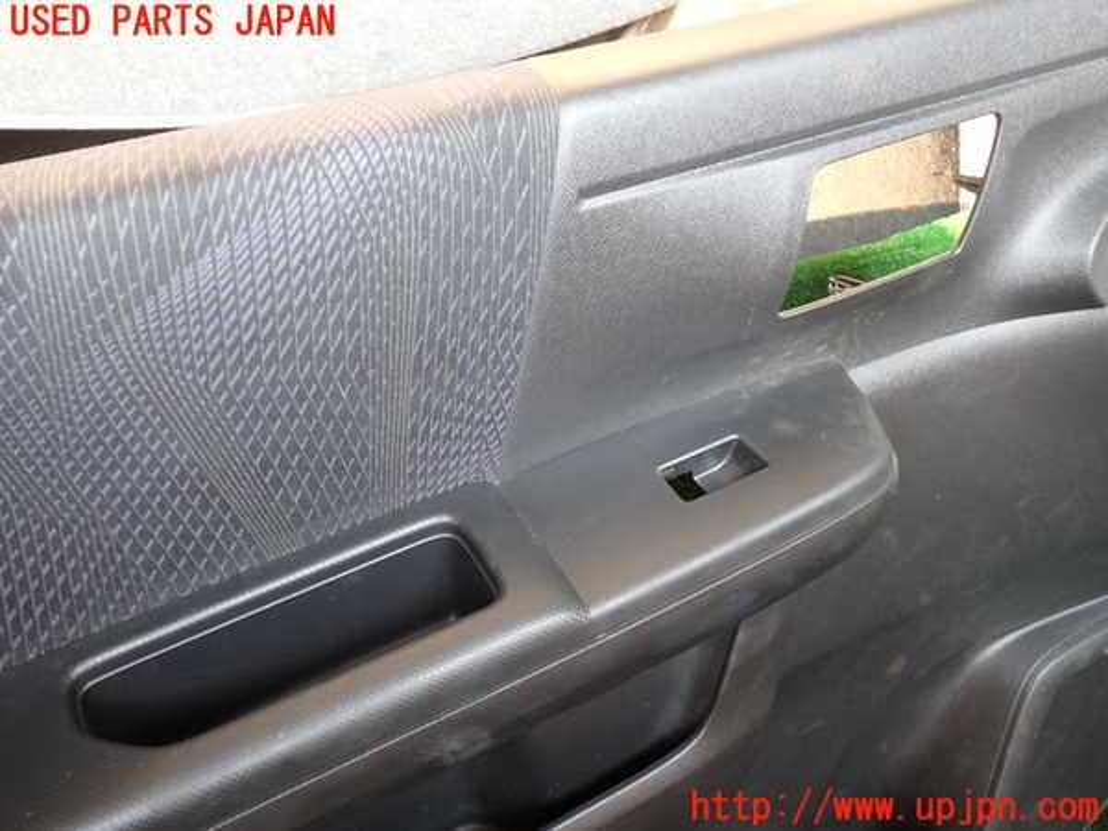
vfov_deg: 46.8
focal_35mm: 30
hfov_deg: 60.0
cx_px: 554
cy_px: 416
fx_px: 960
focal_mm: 5.4
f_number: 2.3
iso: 200
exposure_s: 1/30
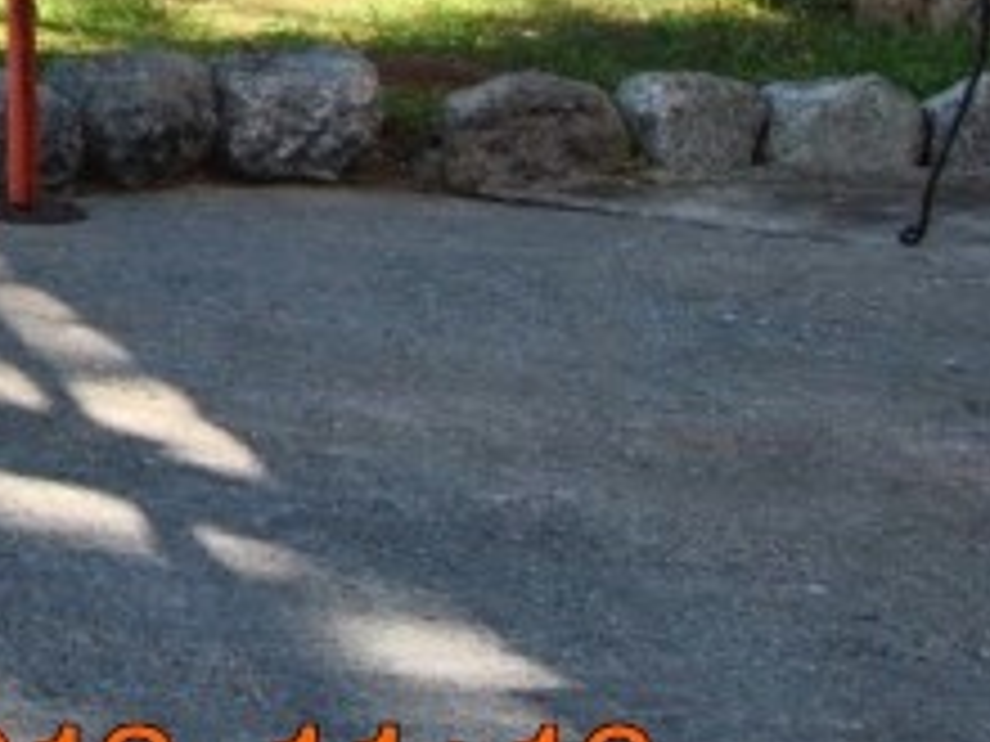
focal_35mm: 181
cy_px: -684
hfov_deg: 9.6
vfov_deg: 7.9
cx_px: -1433
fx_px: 5177
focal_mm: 24
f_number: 5
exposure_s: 1/200
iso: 100
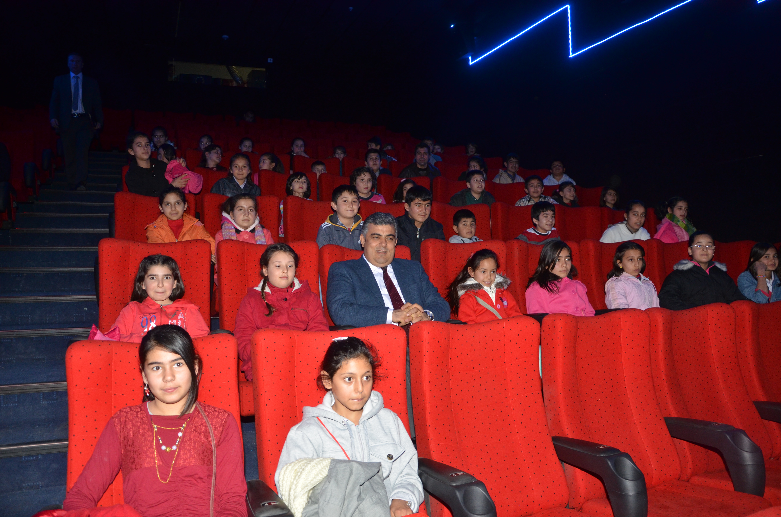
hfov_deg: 67.5
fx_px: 585
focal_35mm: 27
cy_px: 258
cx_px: 390
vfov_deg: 47.7
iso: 800
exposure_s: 1/60
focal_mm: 18
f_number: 4
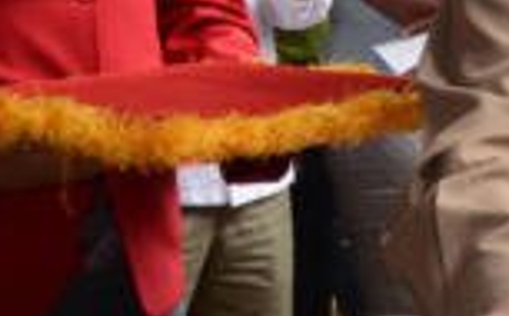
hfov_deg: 10.9
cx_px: 915
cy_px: -28
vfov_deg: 7.2
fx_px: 2492
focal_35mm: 180
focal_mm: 24
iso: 800
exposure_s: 1/200
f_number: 11
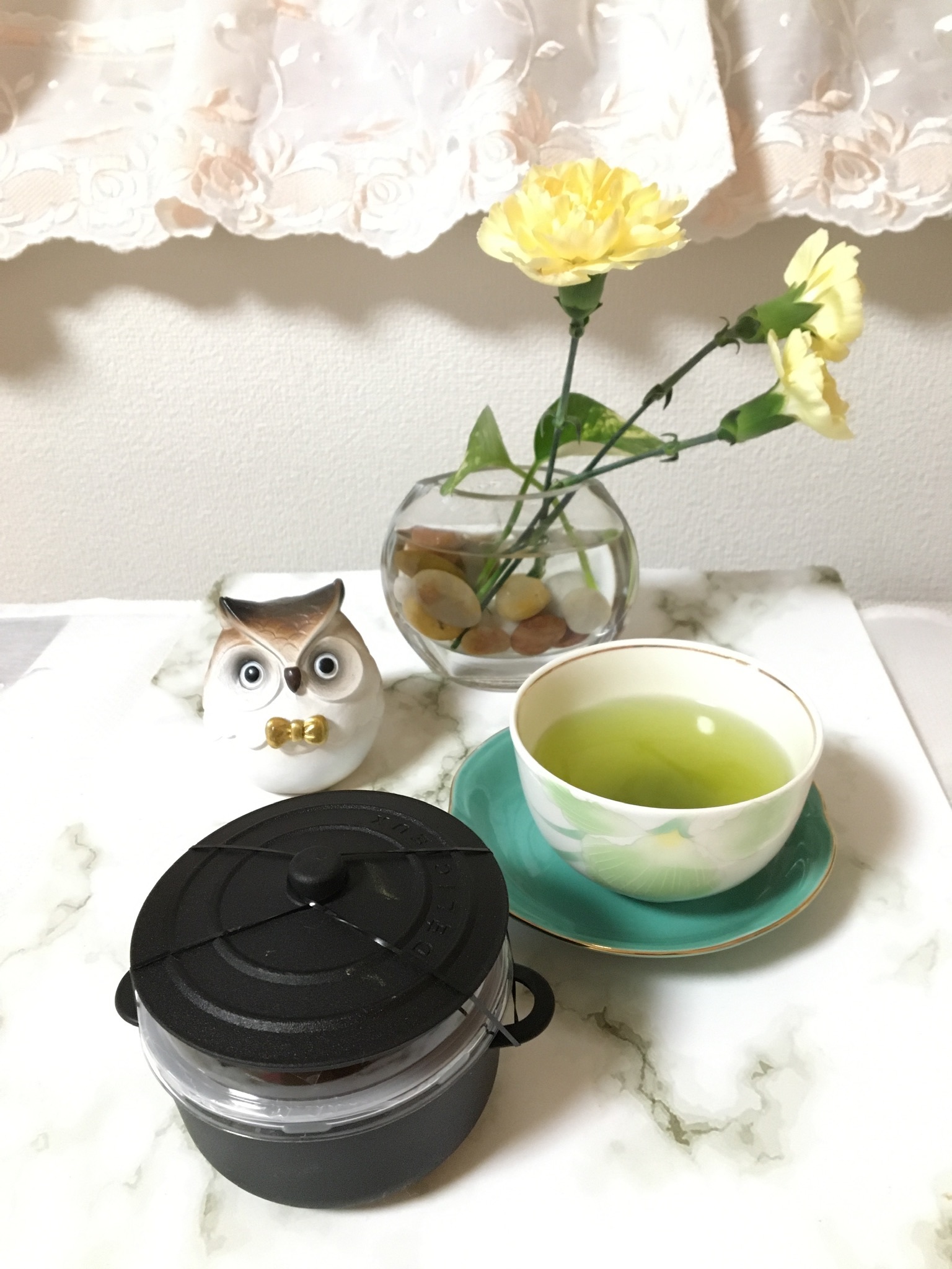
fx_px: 1063
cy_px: 634
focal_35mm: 29
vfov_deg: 61.7
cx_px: 476
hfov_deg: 48.2
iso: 250
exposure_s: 1/17
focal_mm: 4.15
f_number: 2.2
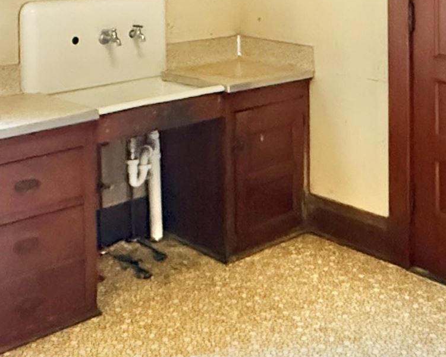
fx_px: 739
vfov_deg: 24.7
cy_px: -65
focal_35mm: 56
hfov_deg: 33.5
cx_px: 247
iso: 1250
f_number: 2.2
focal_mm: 2.22
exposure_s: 1/60
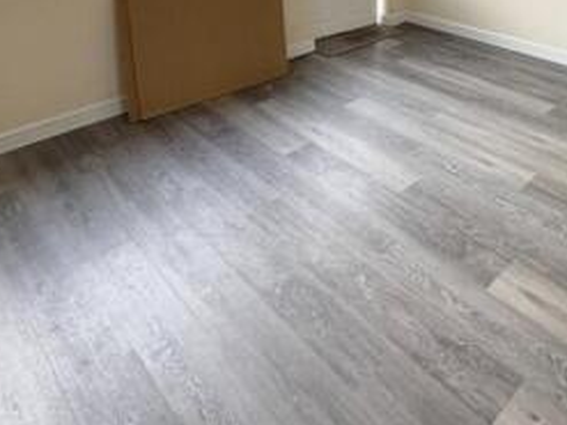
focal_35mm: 33
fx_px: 540
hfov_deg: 53.4
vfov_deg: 35.5
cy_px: -61
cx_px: 411
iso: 100
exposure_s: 1/143
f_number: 2.2
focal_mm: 2.22
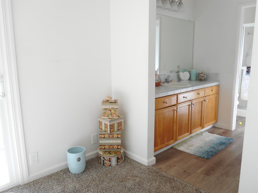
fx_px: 216
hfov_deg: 61.7
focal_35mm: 29
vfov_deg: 48.2
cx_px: 129
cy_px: 96
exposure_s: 1/30
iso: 100
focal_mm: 5.2
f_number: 4
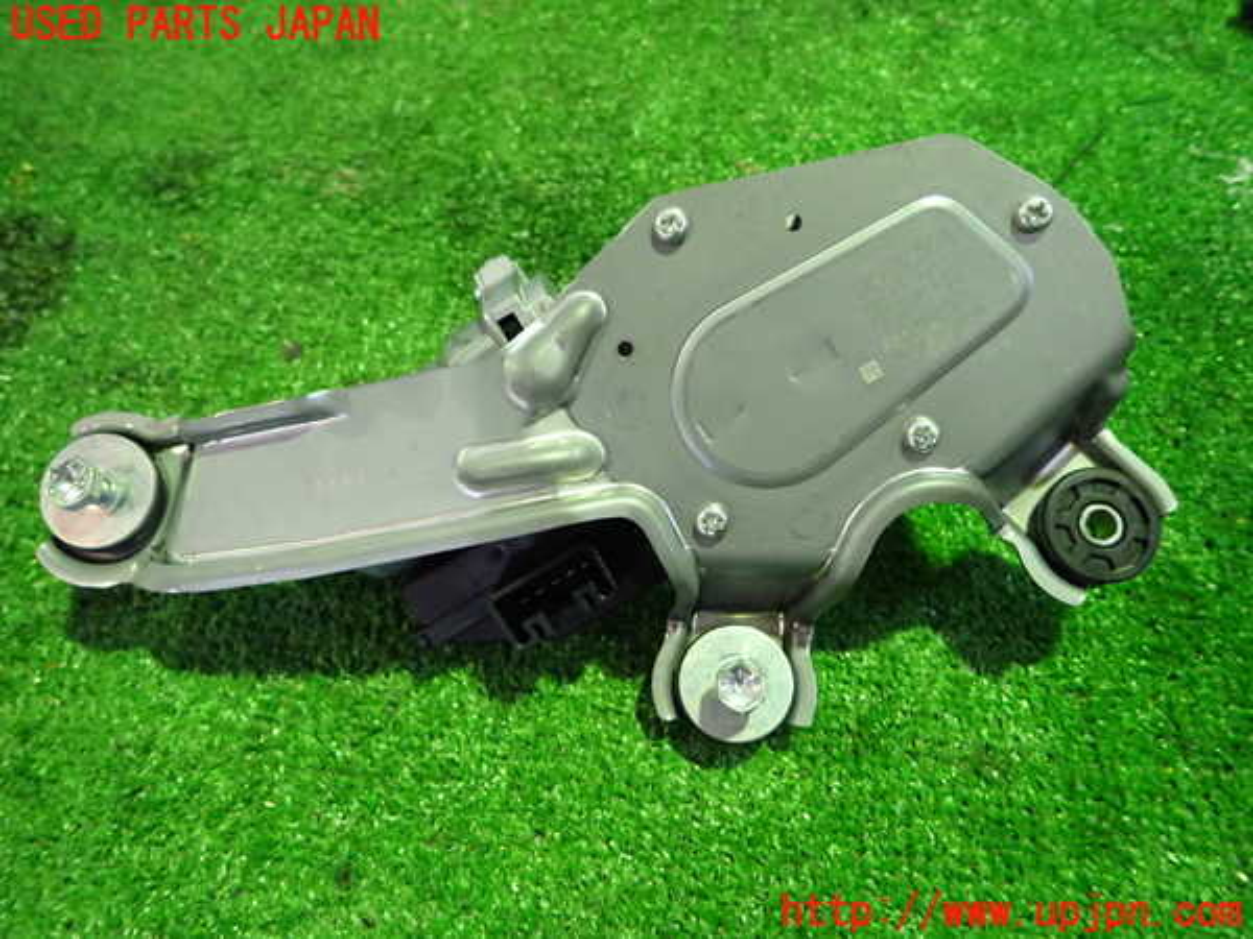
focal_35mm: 25
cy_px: 470
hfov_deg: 69.4
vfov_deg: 54.9
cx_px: 626
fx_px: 905
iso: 1000
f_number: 2
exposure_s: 1/50
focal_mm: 4.5
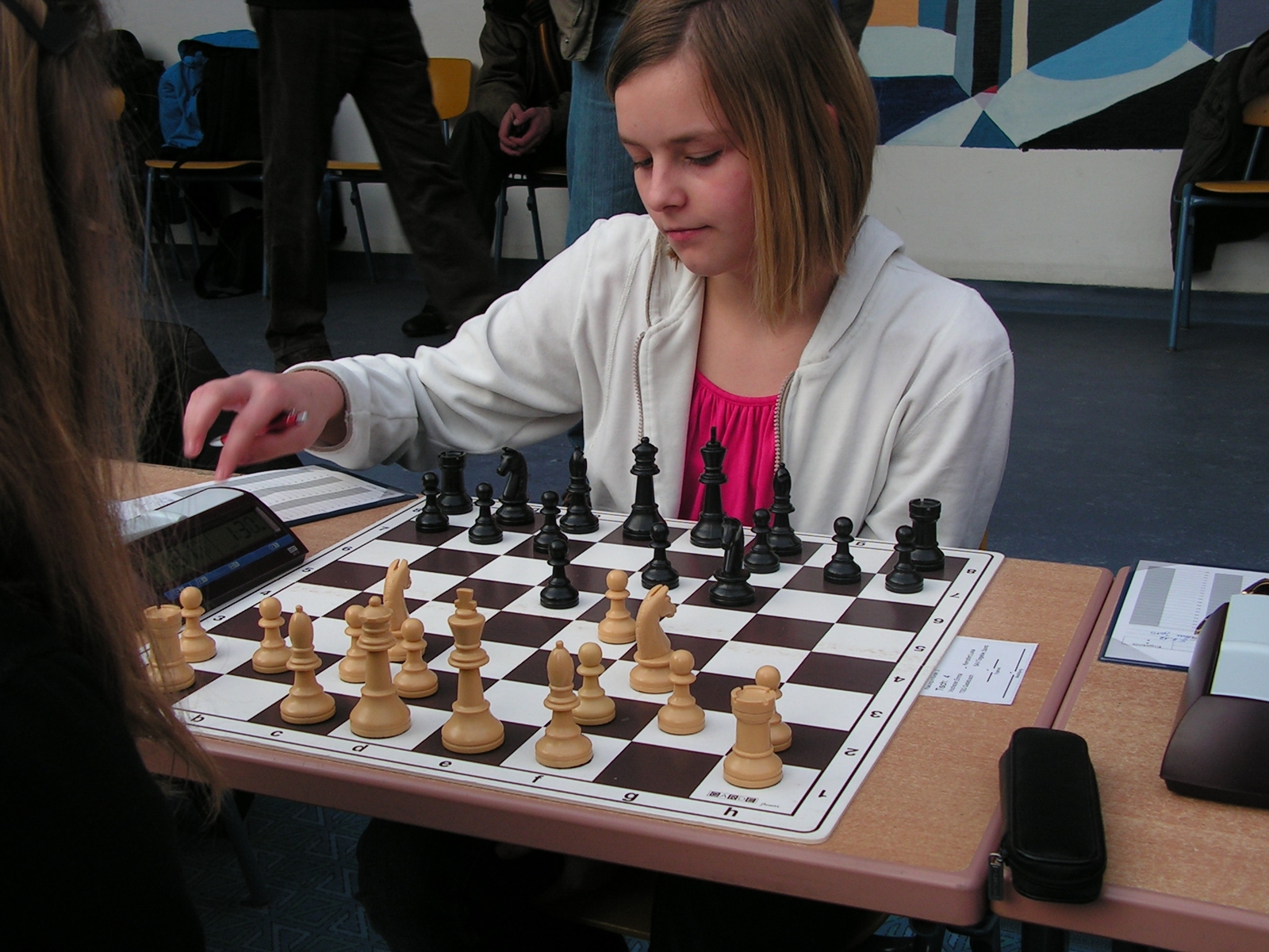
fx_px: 1613
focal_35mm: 44
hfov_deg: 42.9
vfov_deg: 32.9
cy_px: 476
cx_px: 634
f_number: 3.2
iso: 64
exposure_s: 1/50
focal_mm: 7.4
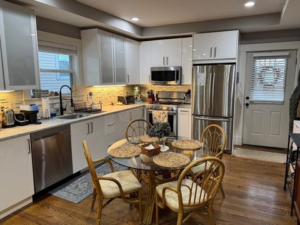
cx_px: 152
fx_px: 217
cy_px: 109
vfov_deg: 54.9
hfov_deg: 69.4
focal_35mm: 25
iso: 200
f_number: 1.78
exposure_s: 1/60
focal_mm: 6.76
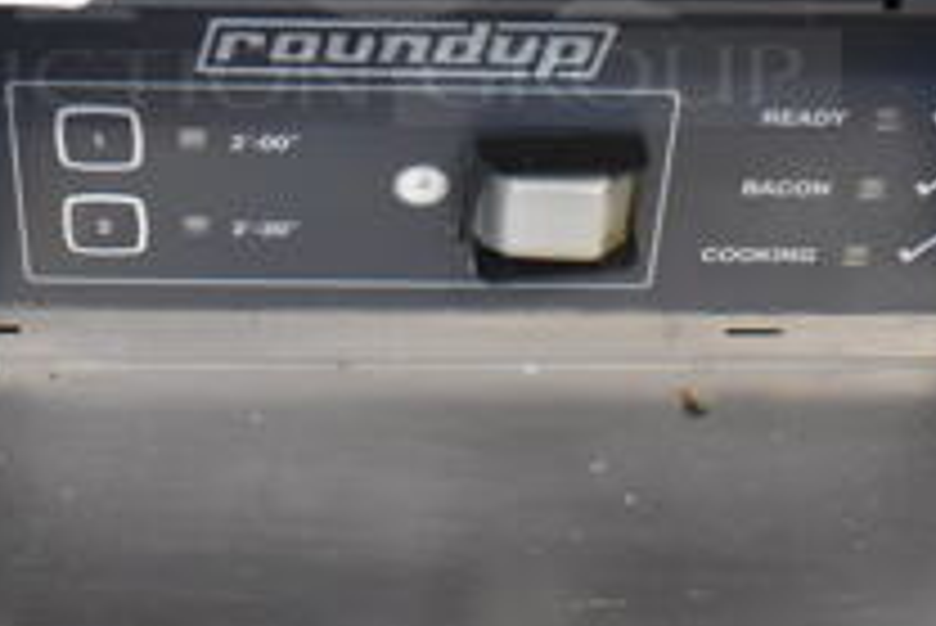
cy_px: -113
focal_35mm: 79
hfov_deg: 25.6
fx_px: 2055
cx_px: 342
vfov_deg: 16.6
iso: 3200
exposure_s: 1/125
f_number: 3.5
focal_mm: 18
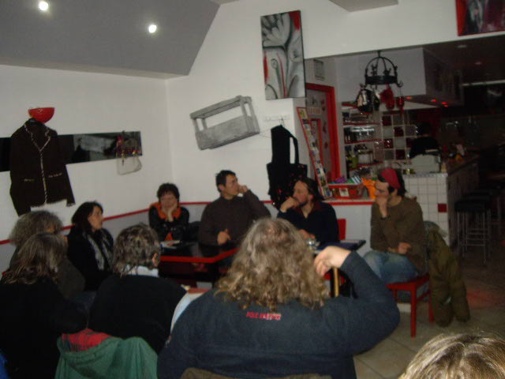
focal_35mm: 38
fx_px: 554
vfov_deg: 37.7
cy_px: 190
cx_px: 252
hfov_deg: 49.0
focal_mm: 6.2
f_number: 2.7
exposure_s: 1/40
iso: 200
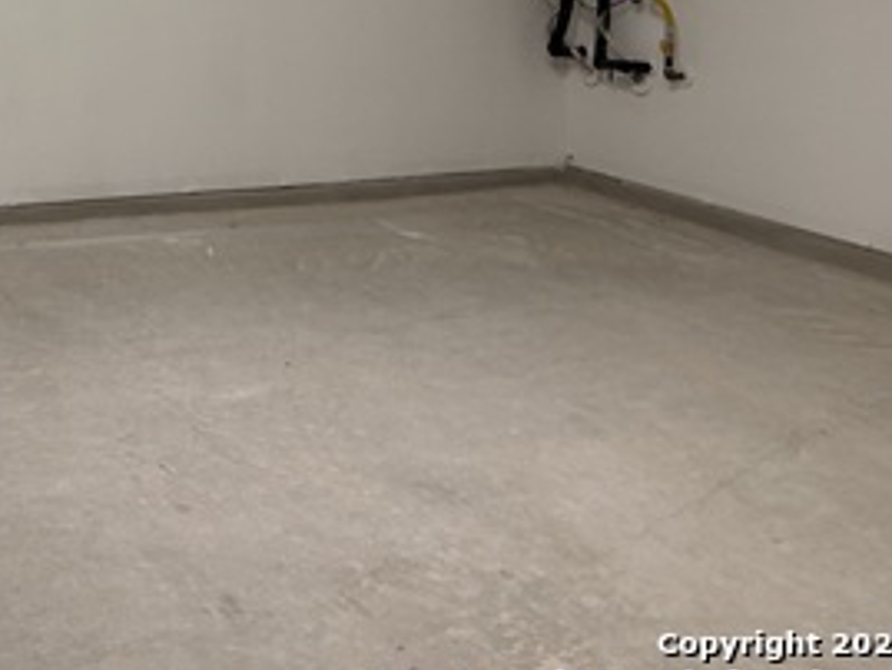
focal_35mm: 57
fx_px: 1469
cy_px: -93
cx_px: -139
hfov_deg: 29.6
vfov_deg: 23.8
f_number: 1.78
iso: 200
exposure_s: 1/60
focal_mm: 6.76
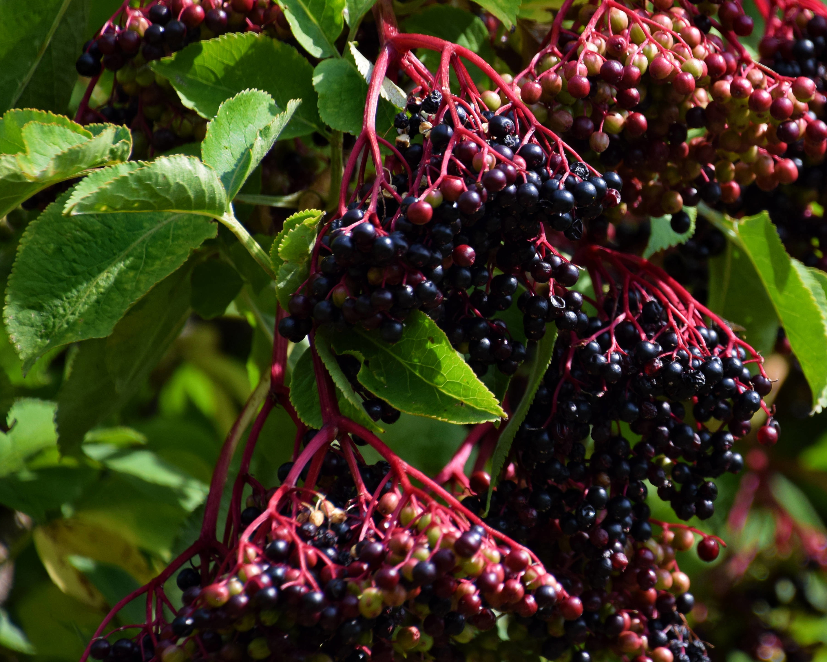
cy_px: 284
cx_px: 645
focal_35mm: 699
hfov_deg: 2.8
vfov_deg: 2.2
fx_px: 17109
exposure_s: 1/500
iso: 280
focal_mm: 300
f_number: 6.3
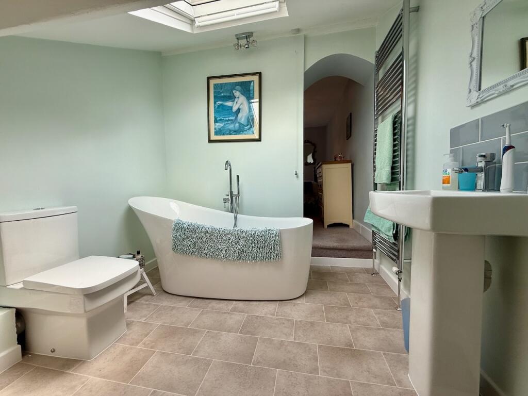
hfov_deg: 102.1
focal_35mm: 14
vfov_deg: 85.7
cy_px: 198
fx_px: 214
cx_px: 264
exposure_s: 1/117
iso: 50
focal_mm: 2.22
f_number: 2.2
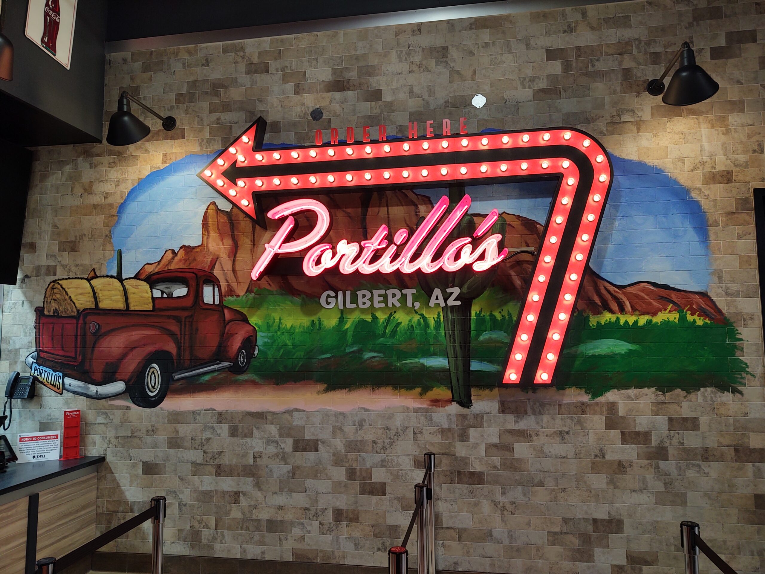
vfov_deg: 51.4
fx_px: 597
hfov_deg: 65.3
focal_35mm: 27
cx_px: 382
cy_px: 287
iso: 122
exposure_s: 1/120
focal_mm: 4.75
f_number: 1.7
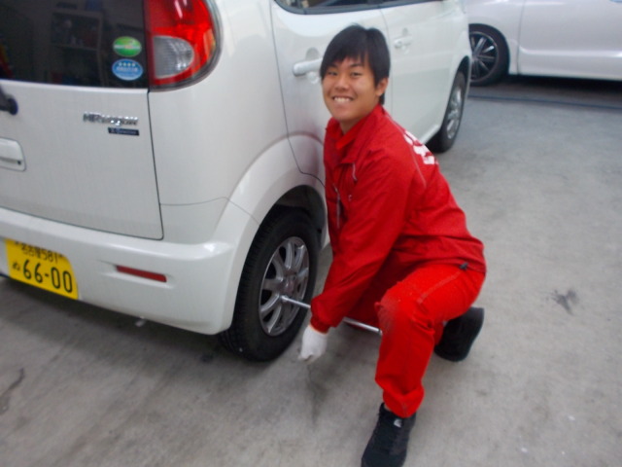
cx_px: 311
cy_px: 234
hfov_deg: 61.7
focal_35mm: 29
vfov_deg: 48.2
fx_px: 521
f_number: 3.3
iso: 125
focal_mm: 4.1
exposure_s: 1/25
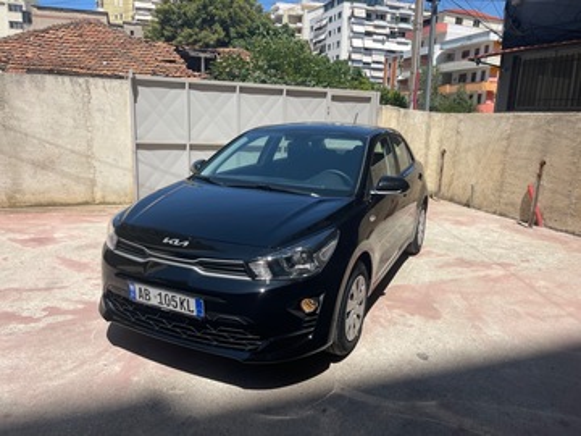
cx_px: 290
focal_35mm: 26
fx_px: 436
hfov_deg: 67.3
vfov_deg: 53.1
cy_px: 218
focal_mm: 5.1
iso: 32
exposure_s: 1/3788
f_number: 1.6
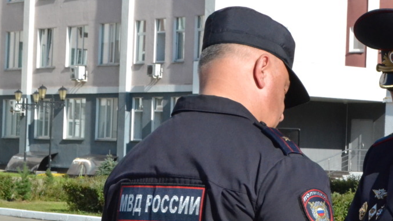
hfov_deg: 15.3
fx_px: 1457
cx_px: 305
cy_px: 144
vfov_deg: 8.7
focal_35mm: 140
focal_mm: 55
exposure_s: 1/1250
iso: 3200
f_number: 18
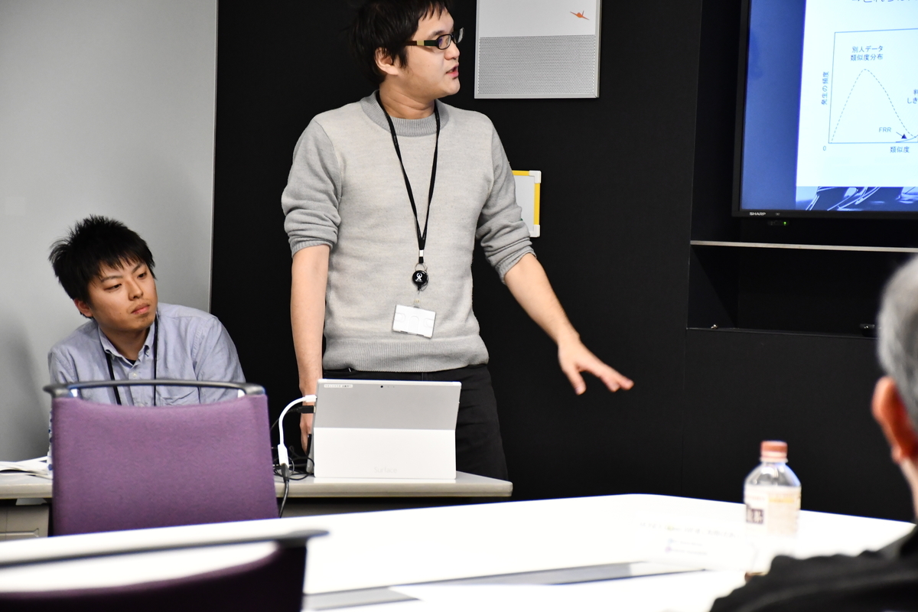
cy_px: 306
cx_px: 459
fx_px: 3060
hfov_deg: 17.1
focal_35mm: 120
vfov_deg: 11.4
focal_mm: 80
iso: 3200
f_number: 5.3
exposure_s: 1/125
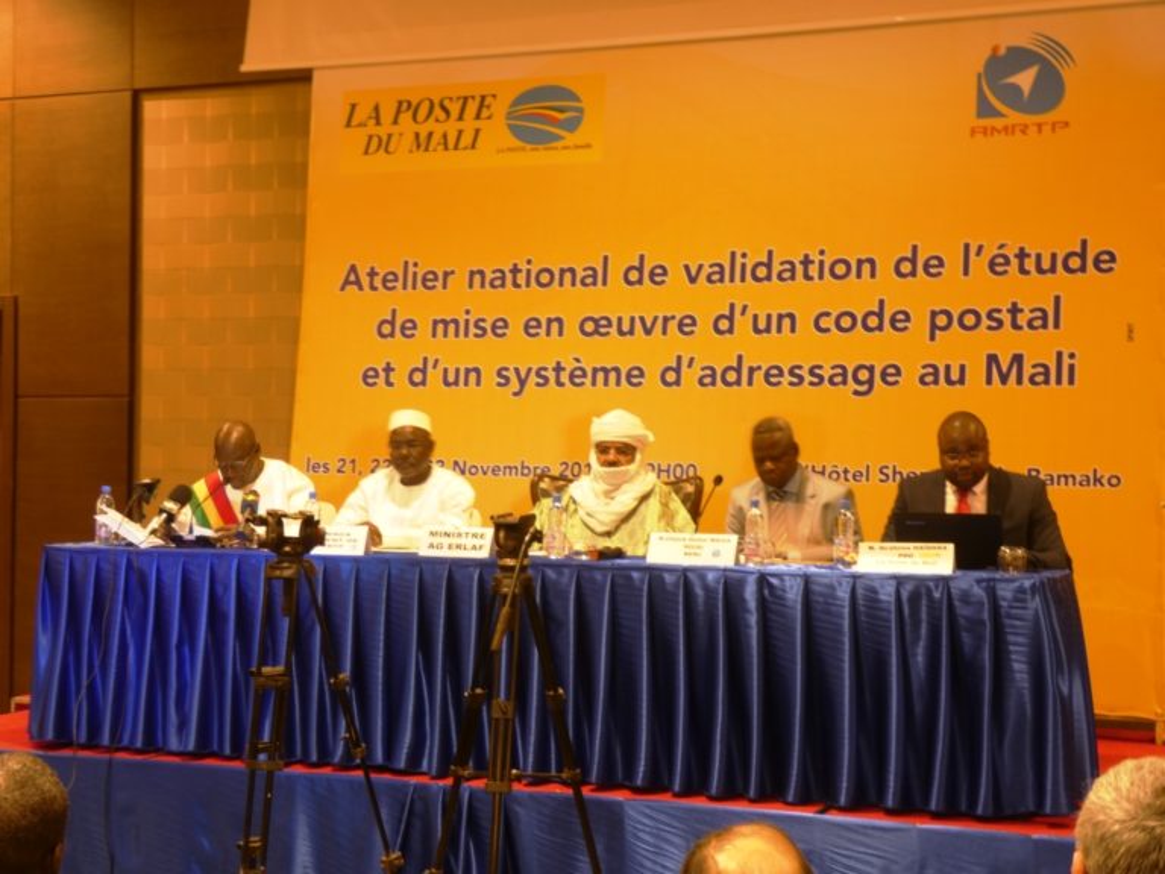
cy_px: 437
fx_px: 1851
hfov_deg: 34.9
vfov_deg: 26.6
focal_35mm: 55
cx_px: 582
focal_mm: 9.9
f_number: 4
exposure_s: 1/2.5
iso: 100
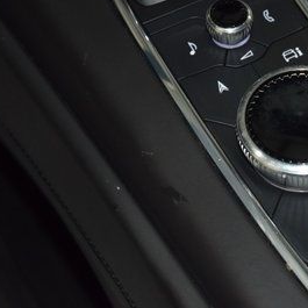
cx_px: 300
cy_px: 137
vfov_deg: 11.8
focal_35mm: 148
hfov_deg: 11.7
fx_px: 1490
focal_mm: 48
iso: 1250
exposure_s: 1/50
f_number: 4.5
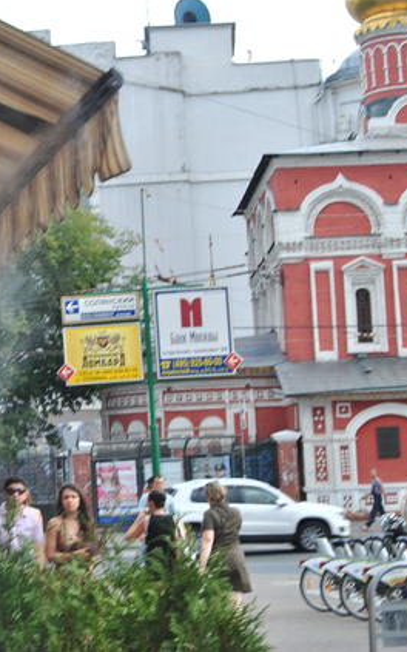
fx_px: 1563
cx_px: 35
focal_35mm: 88
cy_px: 324
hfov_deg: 14.7
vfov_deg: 23.6
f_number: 9
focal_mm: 38
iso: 200
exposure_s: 1/100
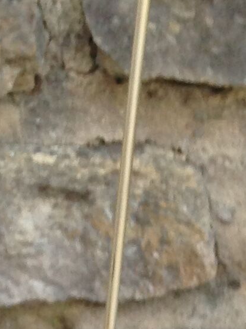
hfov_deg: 8.8
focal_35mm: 164
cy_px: 638
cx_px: 362
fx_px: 1558
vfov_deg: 11.1
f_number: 2.4
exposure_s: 1/15
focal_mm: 4.28
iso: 80
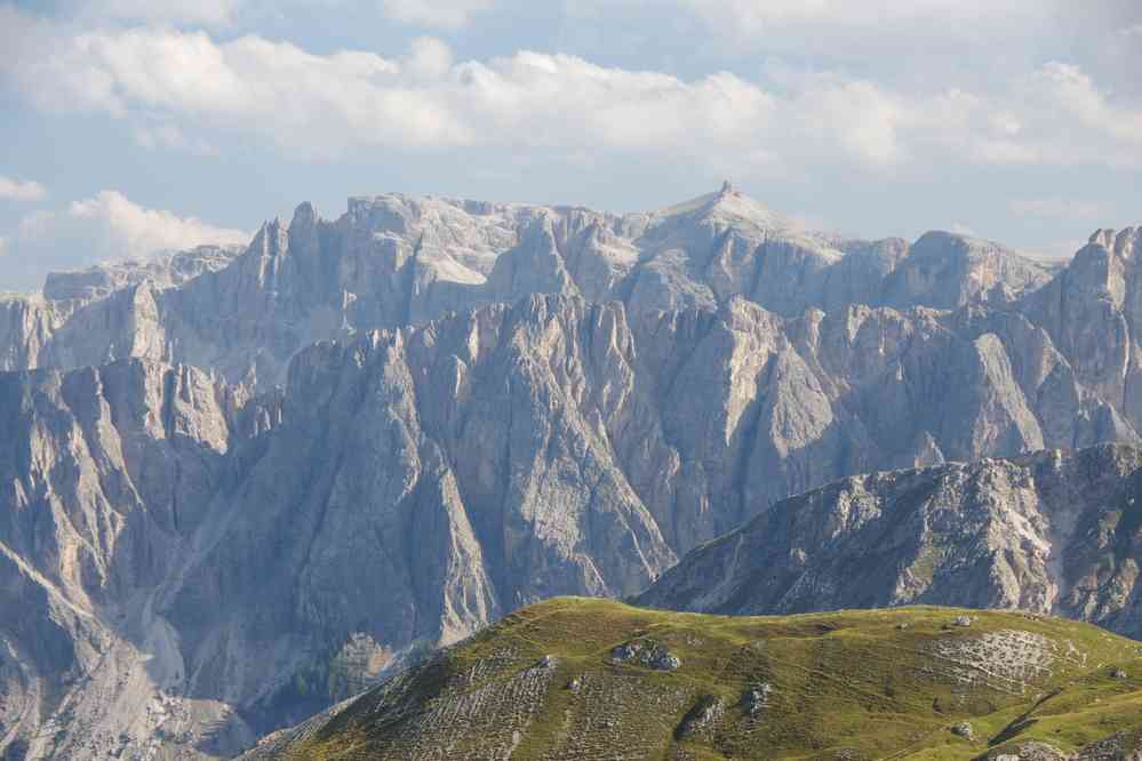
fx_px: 3331
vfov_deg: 13.0
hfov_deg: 19.5
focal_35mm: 105
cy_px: 380
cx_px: 571
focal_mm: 70
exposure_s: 1/100
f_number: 8
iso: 200
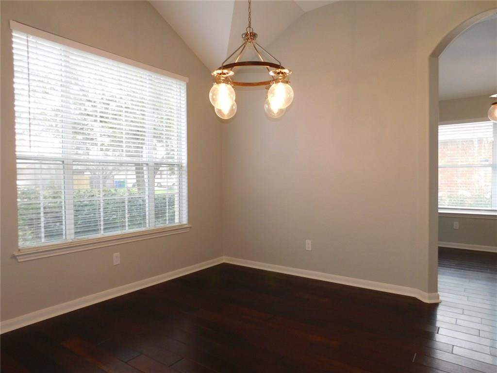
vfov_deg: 58.9
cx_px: 248
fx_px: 330
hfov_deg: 73.9
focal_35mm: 23
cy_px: 186
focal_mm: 4
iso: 125
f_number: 3
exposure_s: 1/40
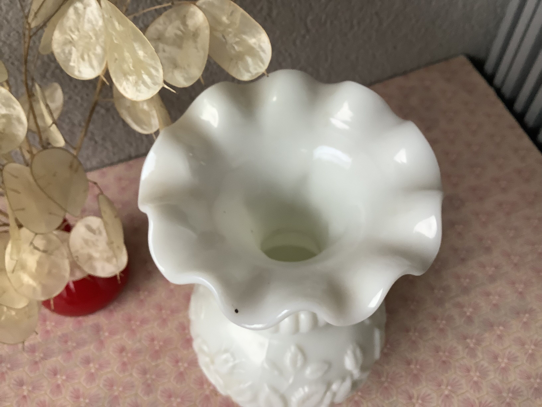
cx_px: 271
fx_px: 485
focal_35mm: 31
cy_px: 204
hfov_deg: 58.4
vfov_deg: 45.4
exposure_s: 1/60
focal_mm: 3.3
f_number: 2.4
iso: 160
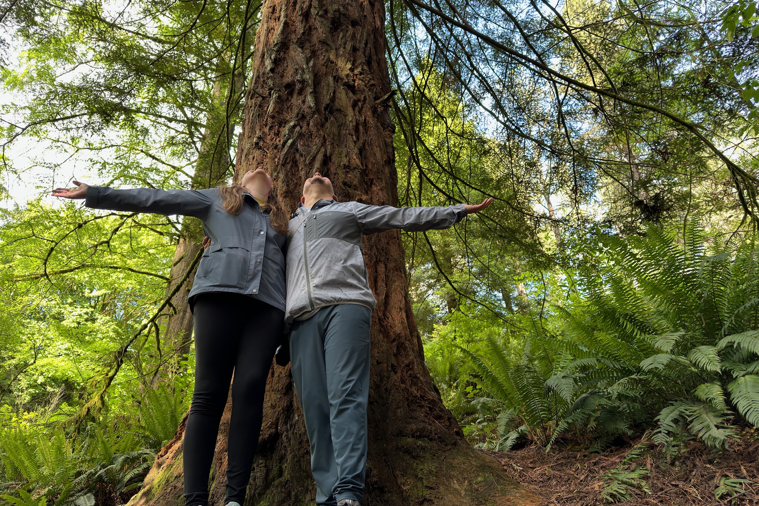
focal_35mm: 25
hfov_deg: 71.5
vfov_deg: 51.3
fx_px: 527
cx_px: 380
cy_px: 262
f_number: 1.78
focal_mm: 6.76
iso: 125
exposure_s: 1/121
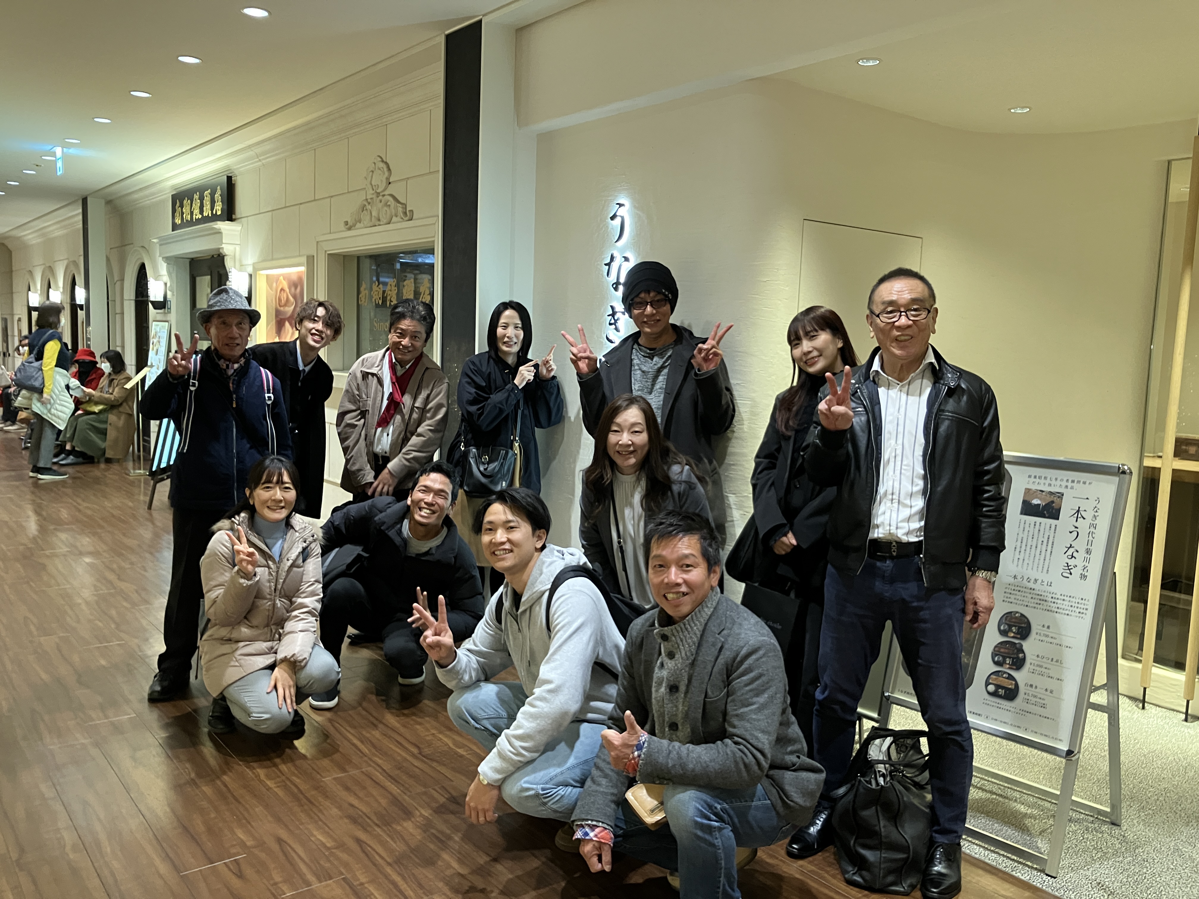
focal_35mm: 28
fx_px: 970
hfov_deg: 63.4
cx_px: 600
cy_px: 450
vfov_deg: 49.7
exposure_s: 1/60
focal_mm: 3.99
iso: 320
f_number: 1.8
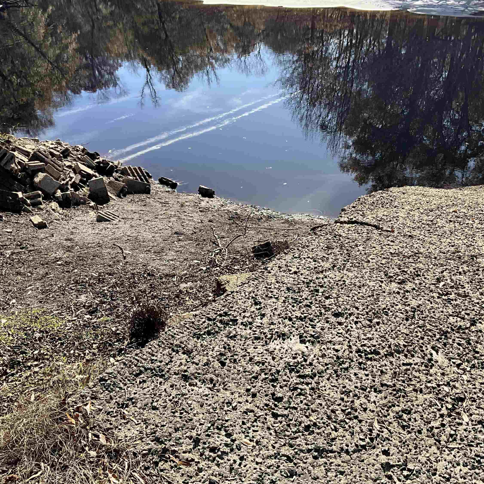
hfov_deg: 47.2
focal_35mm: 35
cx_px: 254
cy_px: 246
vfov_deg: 47.2
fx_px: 554
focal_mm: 3
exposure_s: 1/1311
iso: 25
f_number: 1.8
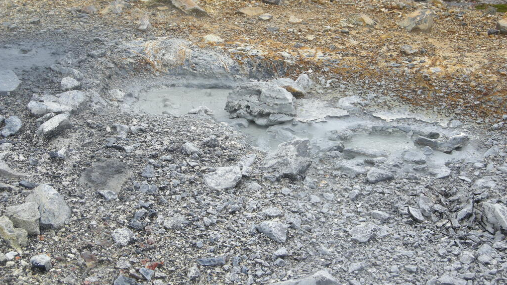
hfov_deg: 26.2
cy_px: 118
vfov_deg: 14.9
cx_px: 253
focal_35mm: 81
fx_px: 1089
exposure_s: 1/208
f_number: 5.4
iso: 100
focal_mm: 15.7
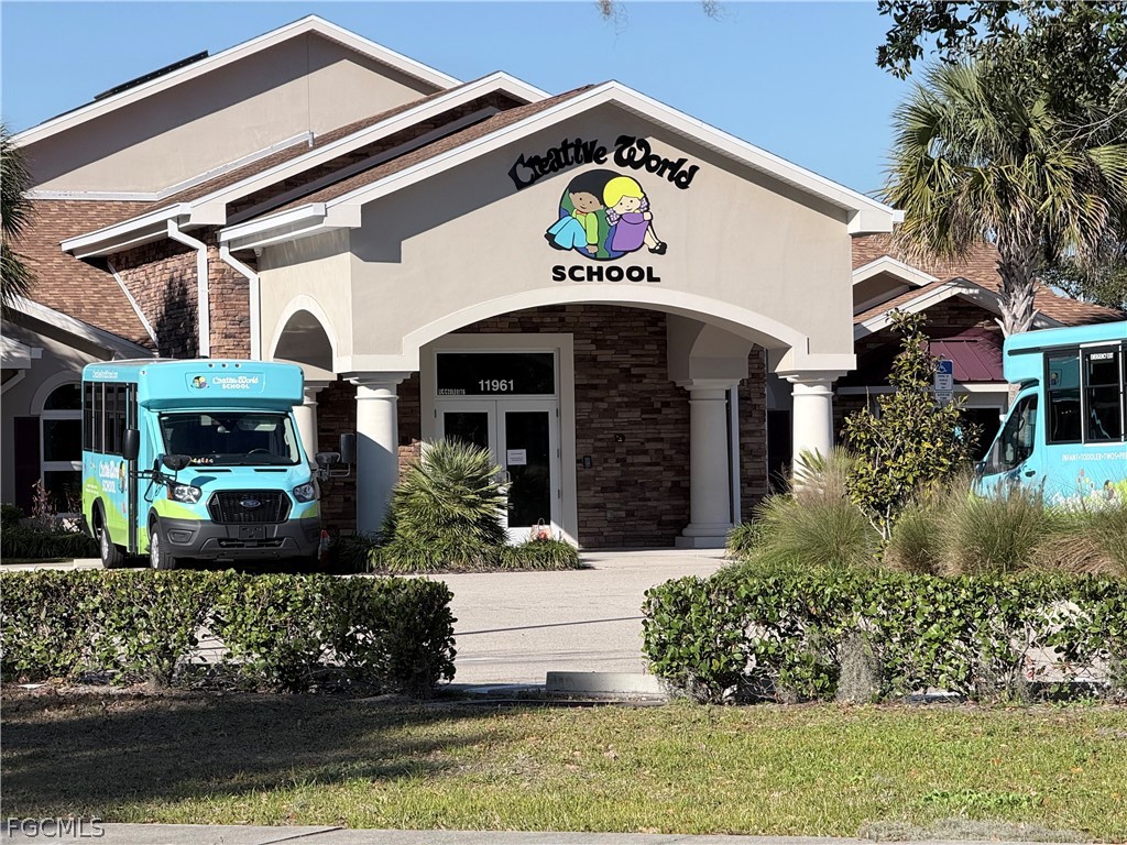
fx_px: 3907
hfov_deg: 16.4
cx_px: 564
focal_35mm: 120
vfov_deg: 12.3
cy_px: 422
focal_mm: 15.66
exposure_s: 1/1916
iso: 50
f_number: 2.8
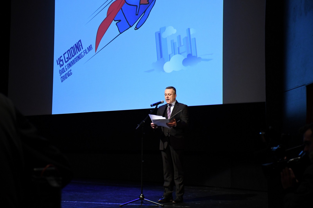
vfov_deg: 20.3
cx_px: 156
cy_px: 104
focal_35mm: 67
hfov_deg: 30.1
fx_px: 583
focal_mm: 45
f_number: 4.5
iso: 3200
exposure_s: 1/60
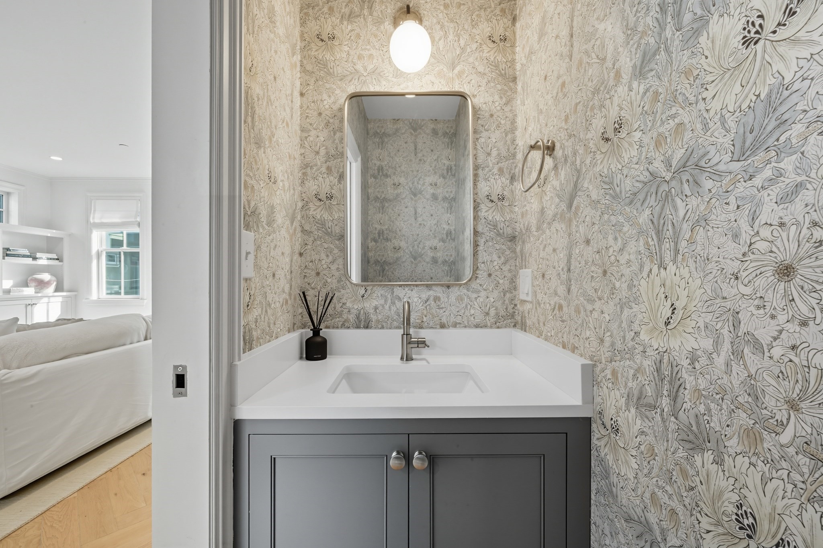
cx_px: 412
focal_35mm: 14
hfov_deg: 104.3
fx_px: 320
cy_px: 274
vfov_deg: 81.1
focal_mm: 14
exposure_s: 6
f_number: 22
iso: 100
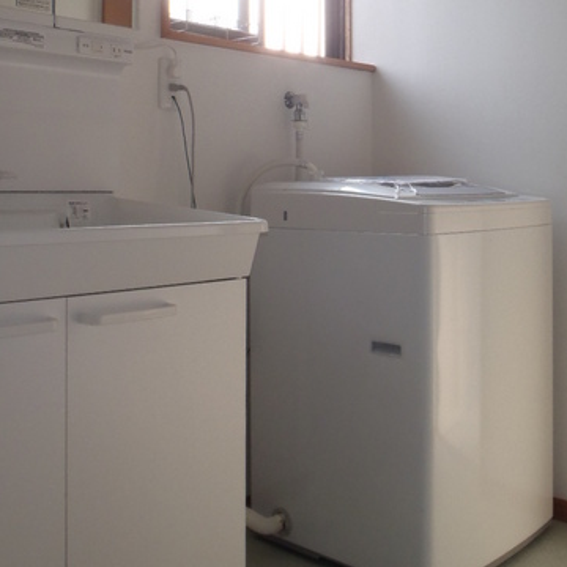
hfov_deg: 38.1
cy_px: 176
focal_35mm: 44
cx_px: 351
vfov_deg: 37.8
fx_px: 815
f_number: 3.5
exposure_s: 1/50
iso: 100
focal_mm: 5
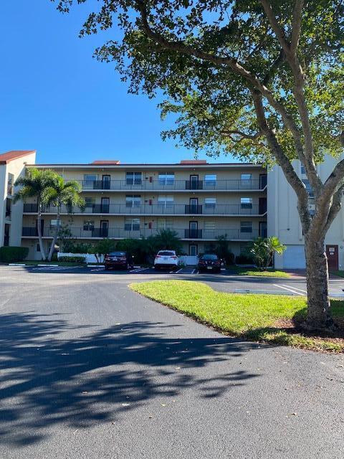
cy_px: 230
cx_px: 172
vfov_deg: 67.3
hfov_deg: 53.1
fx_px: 345
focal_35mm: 26
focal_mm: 4.25
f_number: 1.8
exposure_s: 1/973
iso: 32
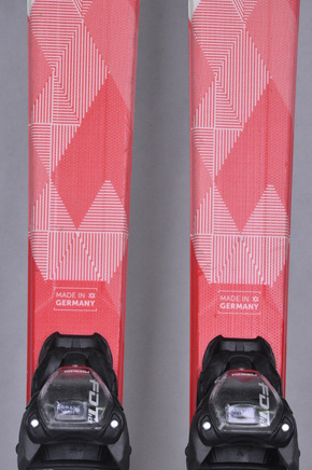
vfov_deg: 12.7
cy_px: 241
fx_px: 2116
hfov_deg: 8.4
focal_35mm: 163
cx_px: 160
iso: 3200
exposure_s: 1/125
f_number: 9.5
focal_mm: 105
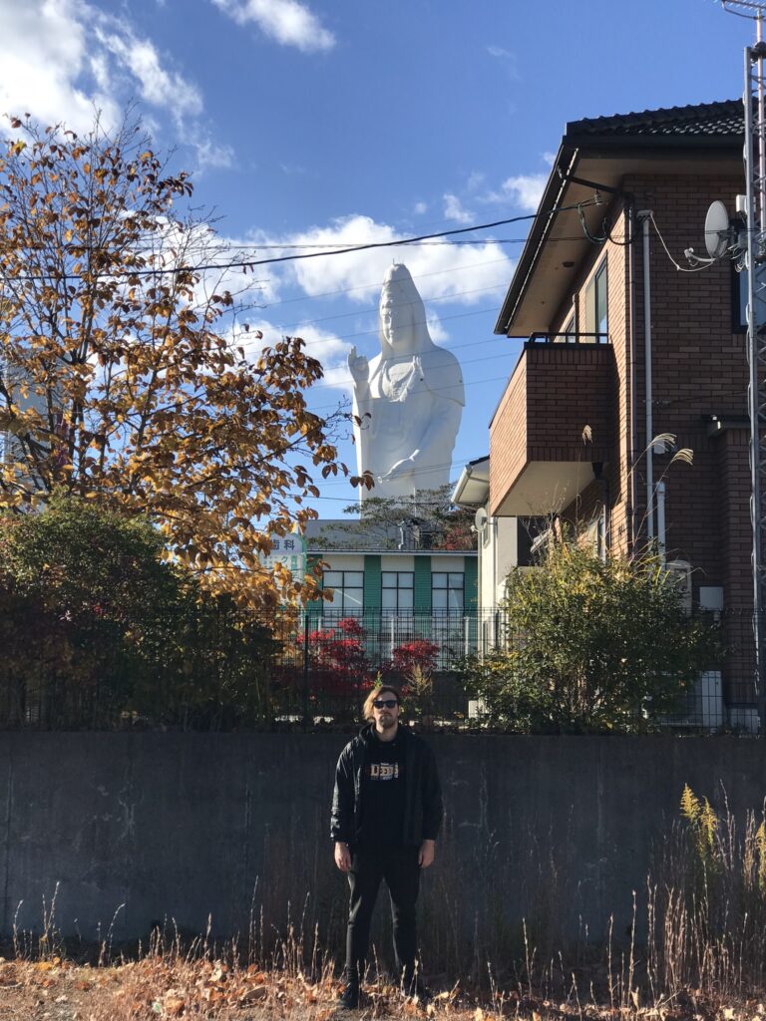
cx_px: 383
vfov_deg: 33.8
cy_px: 510
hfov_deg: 25.7
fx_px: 1682
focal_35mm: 57
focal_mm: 6.6
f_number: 2.8
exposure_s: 1/725
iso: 20
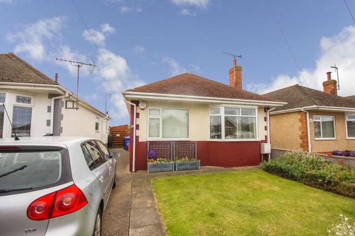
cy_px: 118
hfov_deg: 100.4
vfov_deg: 77.2
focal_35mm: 15
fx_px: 148
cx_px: 178
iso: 200
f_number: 8
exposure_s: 1/800
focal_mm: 10
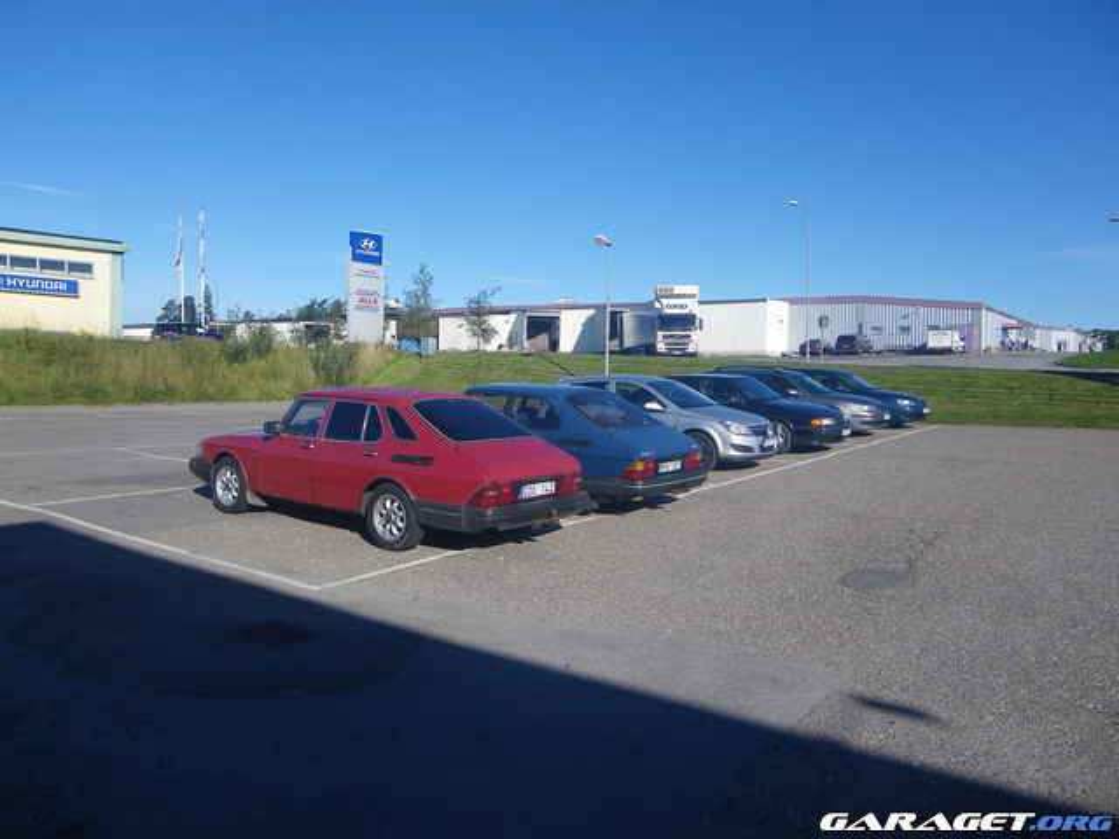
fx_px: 905
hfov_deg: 63.4
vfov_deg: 49.7
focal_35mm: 28
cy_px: 420
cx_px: 560
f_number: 7
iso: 64
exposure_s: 1/125
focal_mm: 4.9
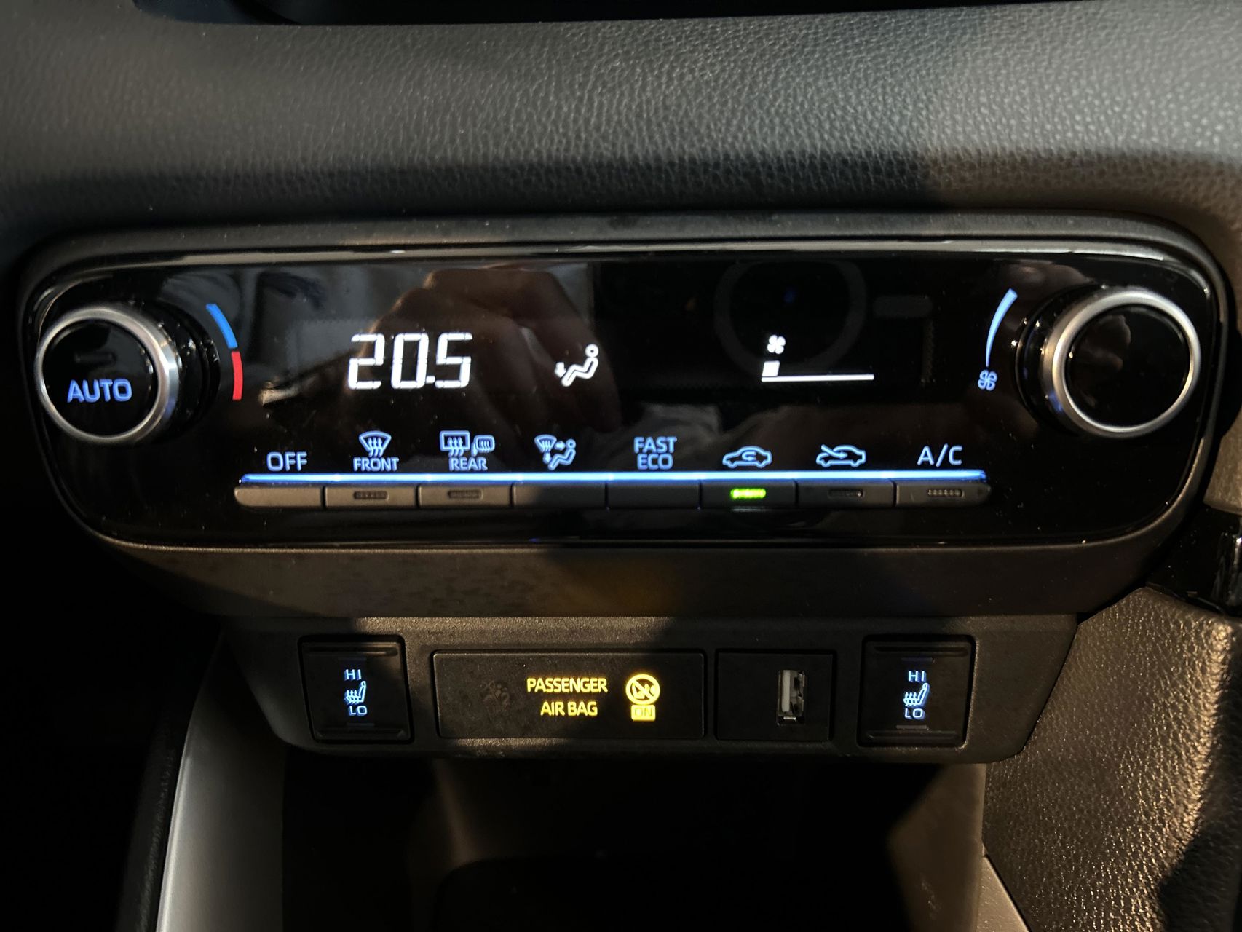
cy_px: 466
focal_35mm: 26
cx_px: 621
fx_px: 933
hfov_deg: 67.3
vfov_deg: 53.1
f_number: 1.5
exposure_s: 1/22
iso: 1000
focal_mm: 5.7
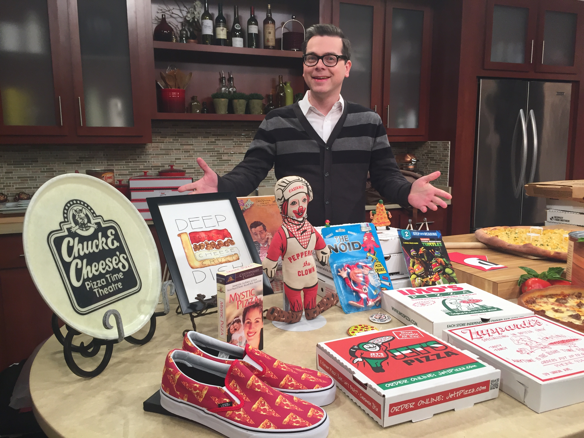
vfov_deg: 48.2
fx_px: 489
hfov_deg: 61.7
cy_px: 219
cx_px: 292
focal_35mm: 29
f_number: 2.2
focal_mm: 4.15
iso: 32
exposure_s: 1/30
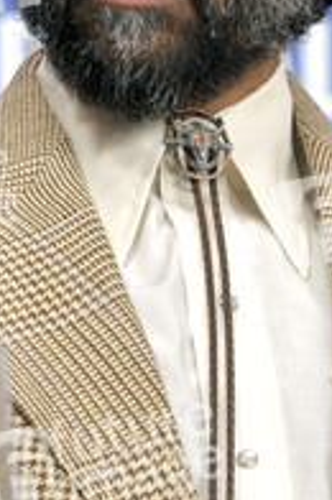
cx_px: 166
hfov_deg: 4.2
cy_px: 82
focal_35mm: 327
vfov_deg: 6.3
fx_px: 4539
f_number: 6.3
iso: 1600
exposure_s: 1/250
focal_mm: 160
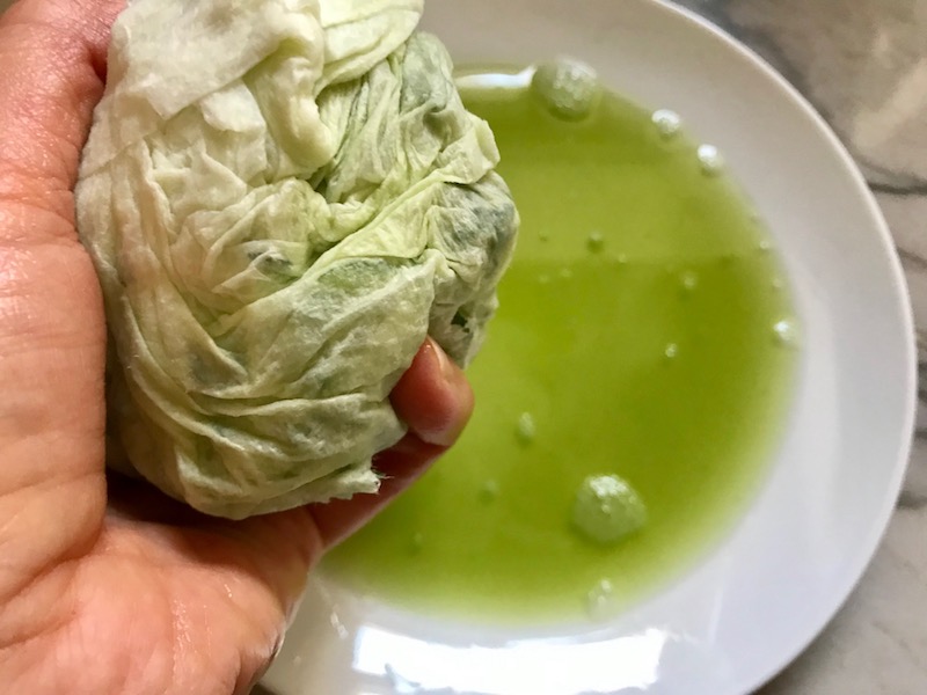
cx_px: 464
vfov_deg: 49.7
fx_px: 750
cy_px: 348
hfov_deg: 63.4
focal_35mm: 28
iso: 40
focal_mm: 3.99
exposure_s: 1/15
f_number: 1.8
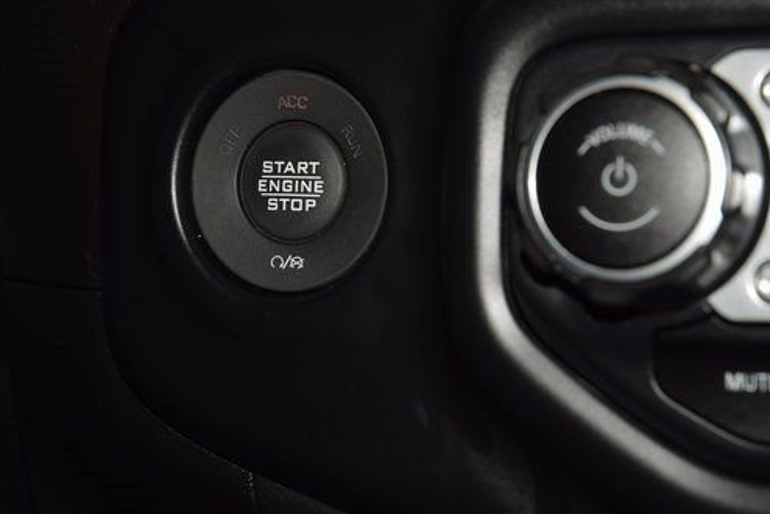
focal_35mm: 136
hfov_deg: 15.1
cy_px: 189
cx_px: 290
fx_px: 2910
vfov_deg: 10.1
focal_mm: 70
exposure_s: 1/125
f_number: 8
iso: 100
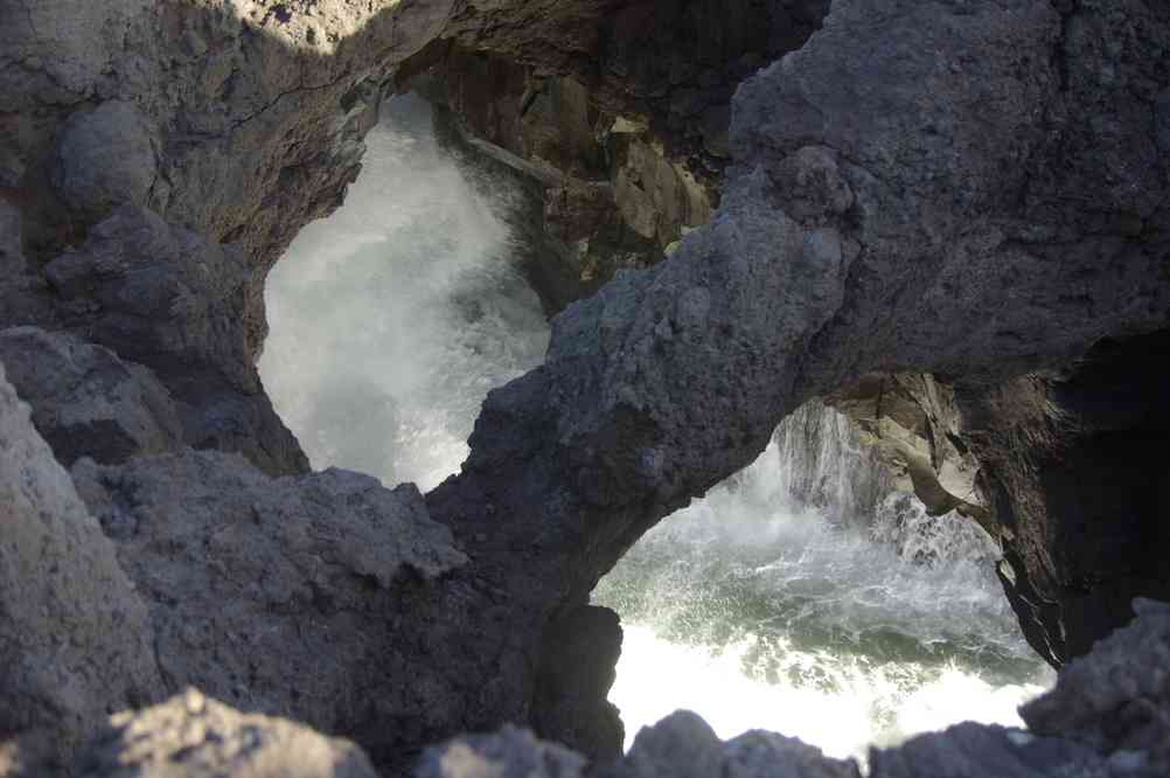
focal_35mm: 35
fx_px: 1125
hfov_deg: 54.9
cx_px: 585
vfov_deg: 38.1
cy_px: 389
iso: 100
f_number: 4
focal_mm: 23.1
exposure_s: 1/60
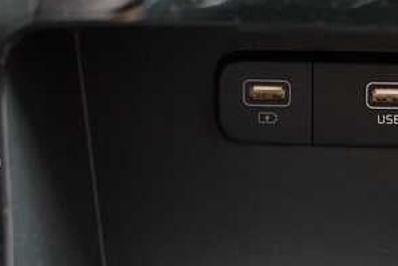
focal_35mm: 84
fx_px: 929
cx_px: 389
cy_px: 101
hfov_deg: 23.3
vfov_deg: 16.2
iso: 3200
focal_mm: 39
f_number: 3.2
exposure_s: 1/60
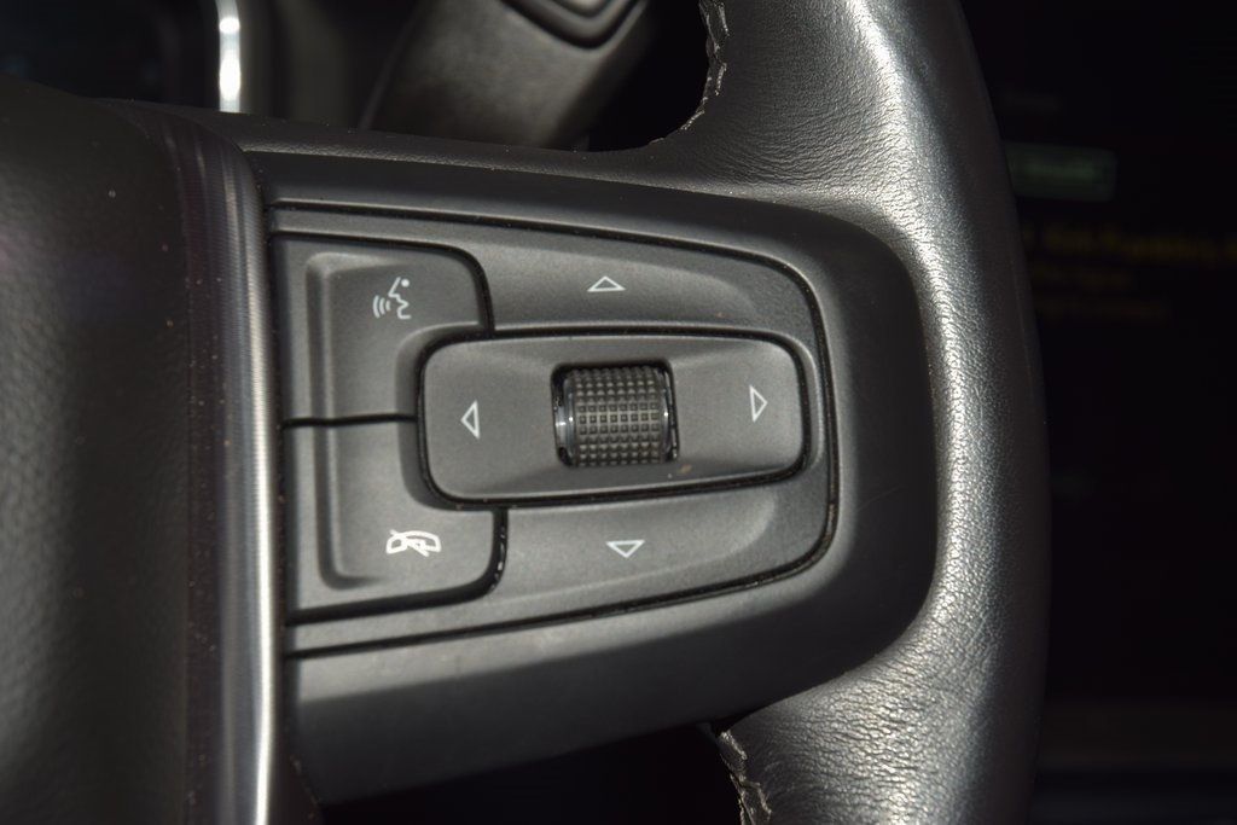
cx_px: 618
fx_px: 2680
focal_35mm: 78
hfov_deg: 26.0
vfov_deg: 17.5
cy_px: 412
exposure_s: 1/60
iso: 100
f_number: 8
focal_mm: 52
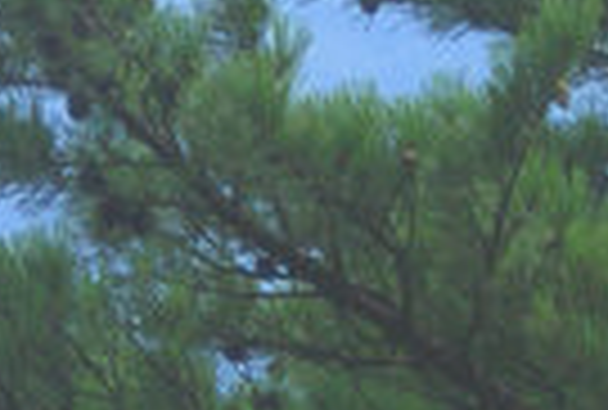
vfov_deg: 1.7
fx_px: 13438
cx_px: -218
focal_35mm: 793
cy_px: 133
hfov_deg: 2.6
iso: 100
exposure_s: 1/400
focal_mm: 70
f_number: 5.6
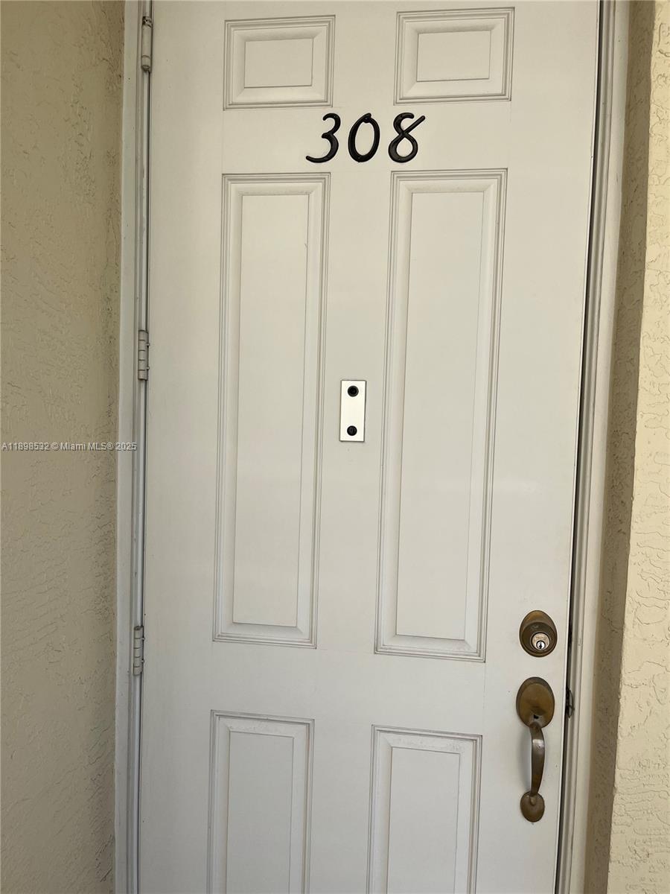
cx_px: 335
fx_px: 671
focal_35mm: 26
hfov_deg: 53.1
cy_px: 447
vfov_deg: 67.3
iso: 50
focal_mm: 5.1
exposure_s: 1/1325
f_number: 1.6
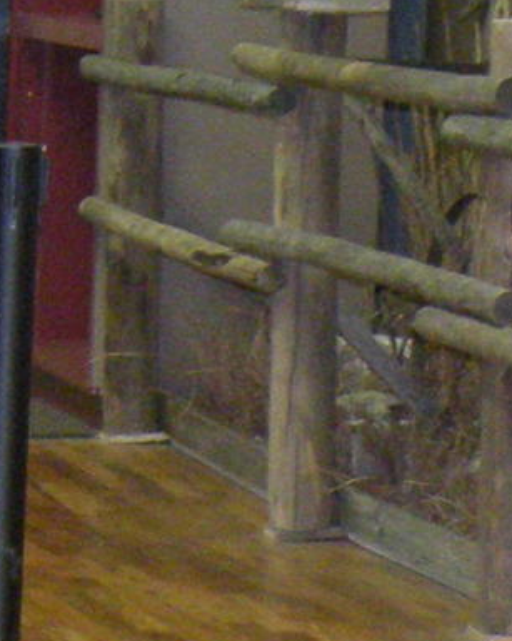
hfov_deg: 5.8
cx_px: -786
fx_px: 4851
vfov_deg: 7.5
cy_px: 112
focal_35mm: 256
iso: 321
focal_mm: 7.4
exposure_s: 1/30
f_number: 3.2
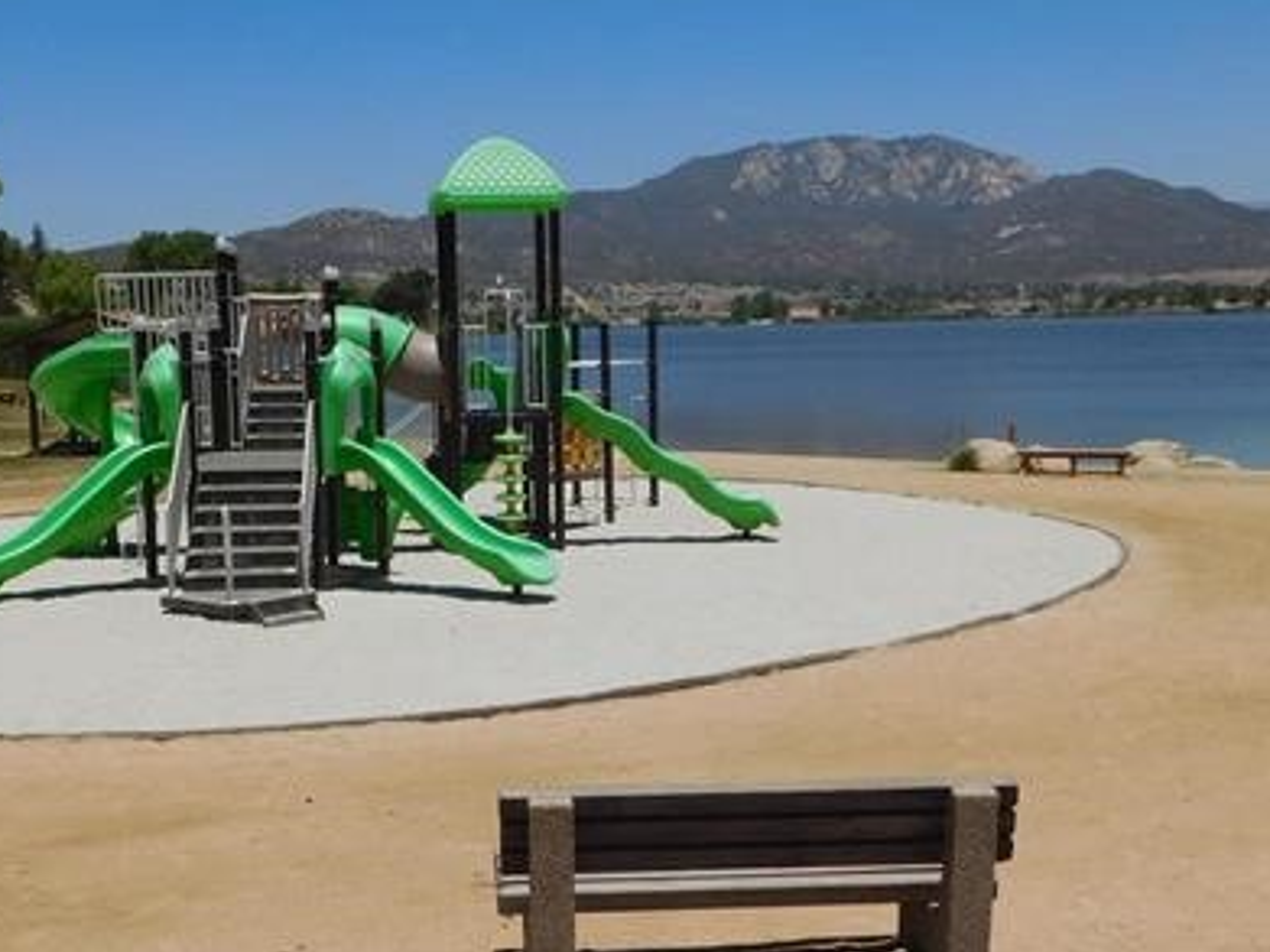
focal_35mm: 46
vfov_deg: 31.5
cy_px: 518
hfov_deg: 41.2
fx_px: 1687
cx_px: 552
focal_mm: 7.1
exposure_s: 1/800
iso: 125
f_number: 7.2
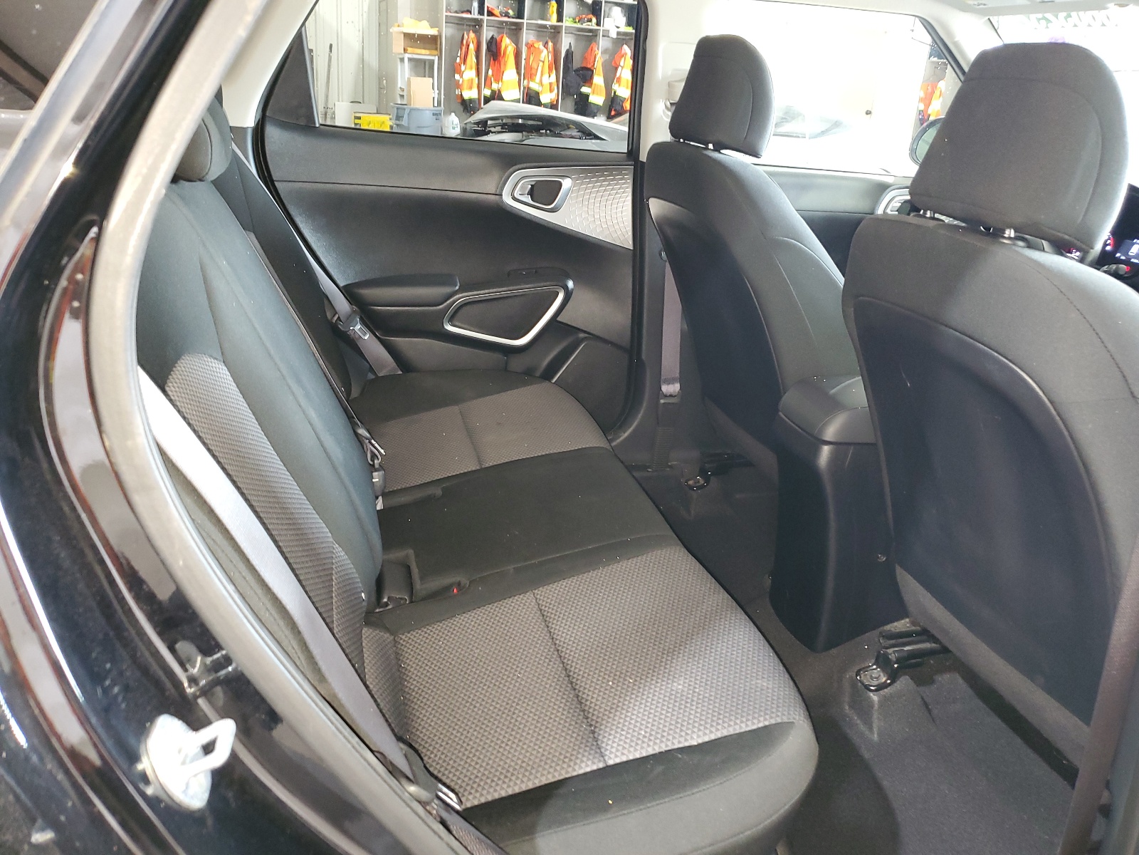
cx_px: 570
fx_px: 856
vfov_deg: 53.1
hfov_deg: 67.3
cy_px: 428
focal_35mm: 26
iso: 189
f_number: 1.5
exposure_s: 1/10
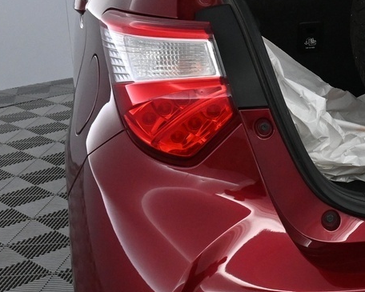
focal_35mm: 80
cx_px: 484
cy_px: 46
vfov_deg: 18.9
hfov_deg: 21.4
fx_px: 864
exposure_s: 1/60
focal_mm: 16
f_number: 6.3
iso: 1600
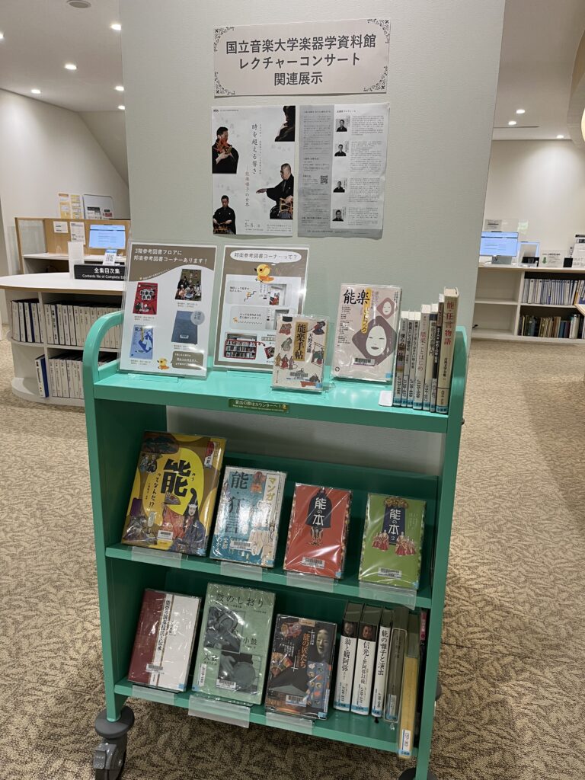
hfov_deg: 53.1
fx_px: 586
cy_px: 390
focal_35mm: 26
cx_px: 292
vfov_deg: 67.3
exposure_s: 1/50
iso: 64
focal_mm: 5.1
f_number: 1.6
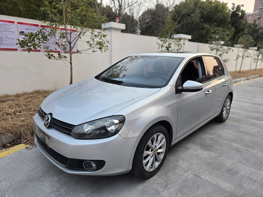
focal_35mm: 23
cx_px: 132
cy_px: 98
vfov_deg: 58.9
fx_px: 175
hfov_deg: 73.9
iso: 64
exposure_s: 1/100
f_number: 1.7
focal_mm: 6.3
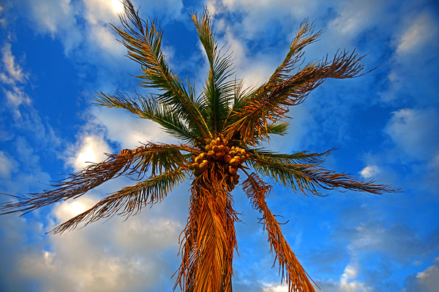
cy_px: 146
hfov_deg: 93.3
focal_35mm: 17
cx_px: 220
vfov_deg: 70.4
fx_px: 207
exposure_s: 1/250
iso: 100
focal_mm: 17
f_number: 4
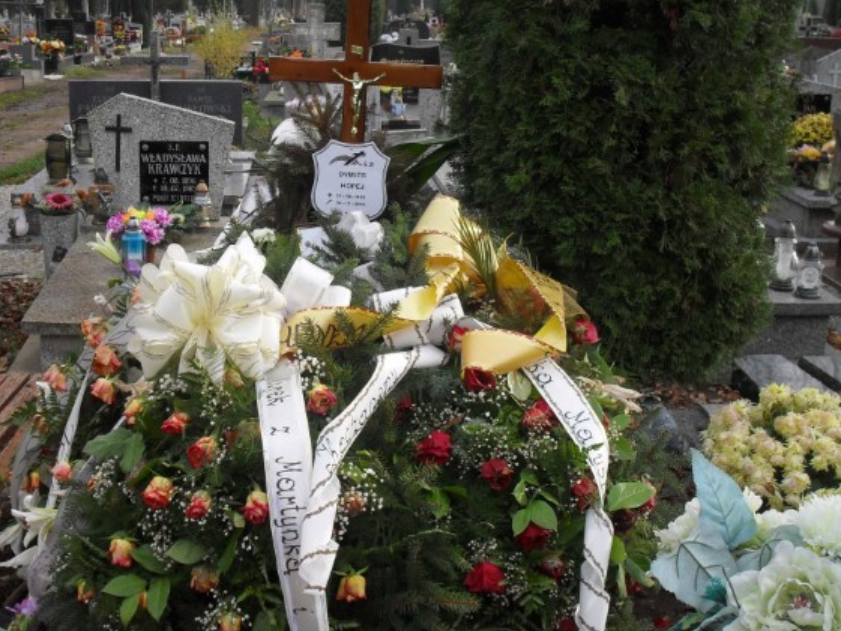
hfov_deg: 39.6
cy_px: 323
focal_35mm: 48
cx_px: 371
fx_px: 1166
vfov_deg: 30.3
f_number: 3.6
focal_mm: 7.5
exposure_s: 1/180
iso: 100
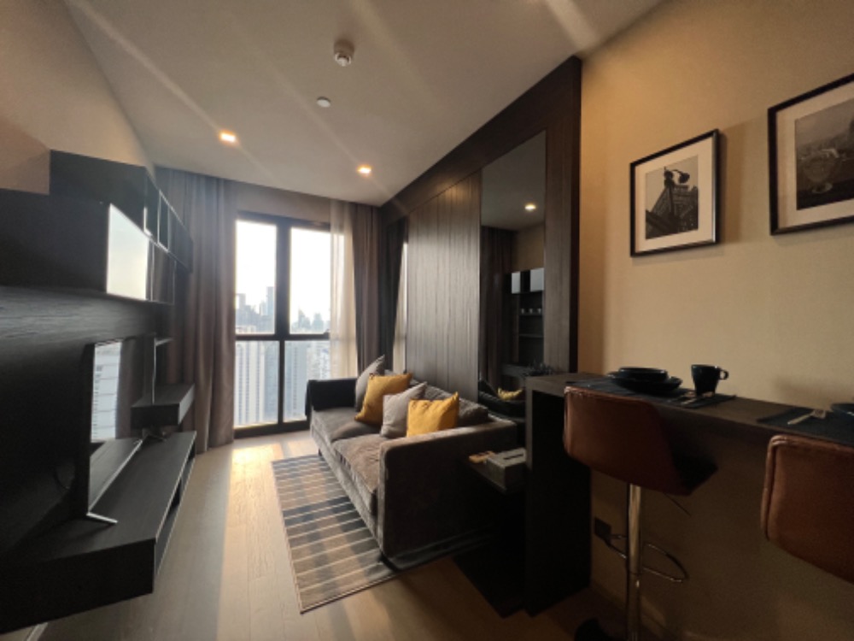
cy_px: 320
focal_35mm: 13
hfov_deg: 106.2
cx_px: 427
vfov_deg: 89.9
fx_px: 321
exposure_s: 1/121
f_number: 1.8
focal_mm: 1.57
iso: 80
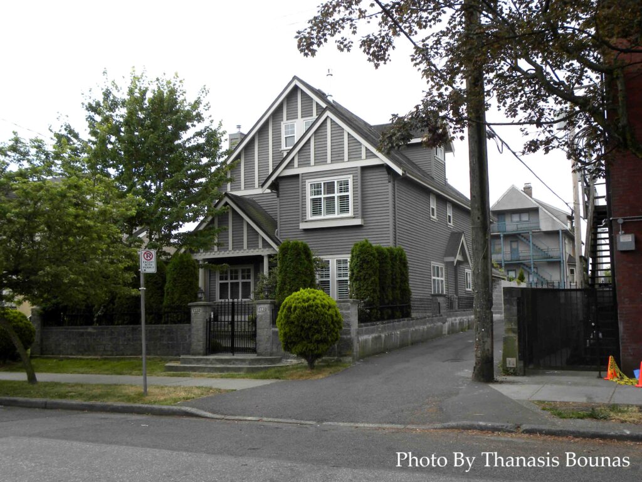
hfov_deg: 50.1
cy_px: 241
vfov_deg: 38.7
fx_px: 686
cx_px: 321
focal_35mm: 37
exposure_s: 1/221
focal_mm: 6.6
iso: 64
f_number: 4.5
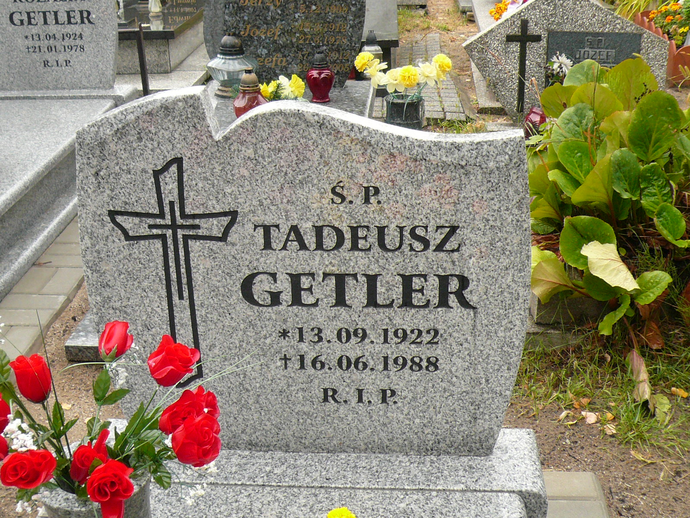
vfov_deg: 32.2
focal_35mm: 45
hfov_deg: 42.1
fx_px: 897
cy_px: 259
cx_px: 345
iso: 100
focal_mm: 4.9
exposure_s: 1/125
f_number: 2.9
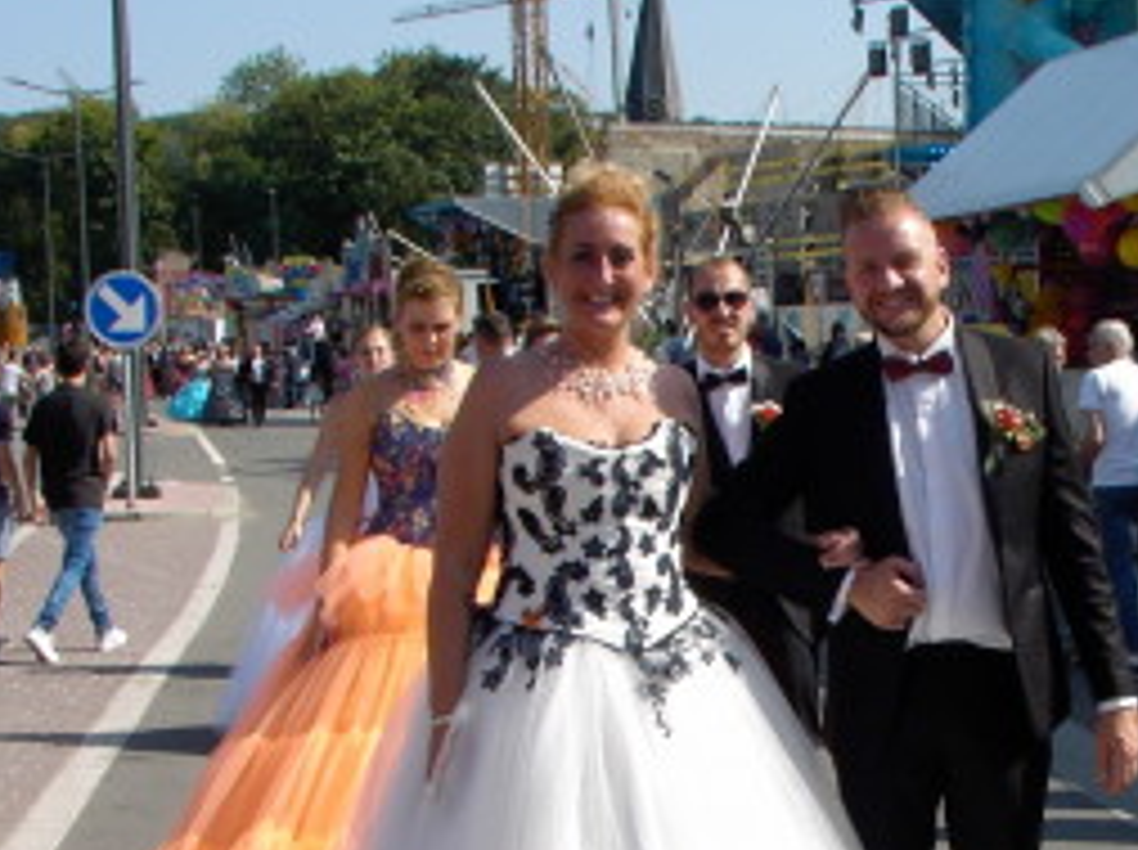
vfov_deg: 19.1
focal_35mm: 76
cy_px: 679
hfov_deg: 25.2
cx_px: 927
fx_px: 2495
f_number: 5.6
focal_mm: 6.2
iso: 70
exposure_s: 1/260
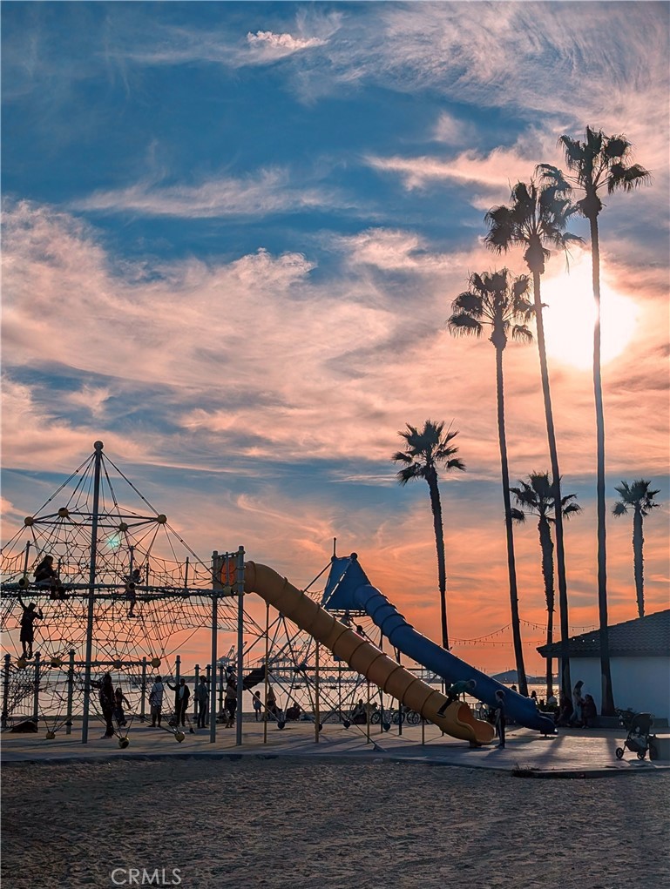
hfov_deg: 29.8
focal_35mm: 49
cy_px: 444
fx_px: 1261
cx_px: 335
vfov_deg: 38.9
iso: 22
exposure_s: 1/11236
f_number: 1.68
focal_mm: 6.9
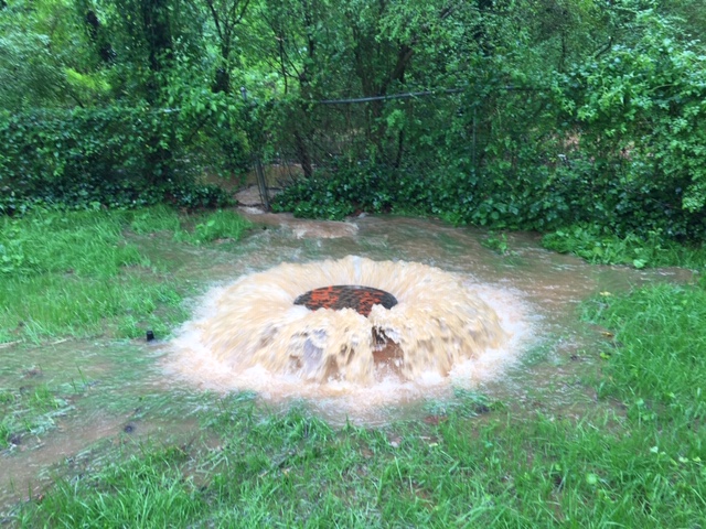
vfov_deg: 48.2
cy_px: 264
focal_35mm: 29
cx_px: 353
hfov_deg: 61.7
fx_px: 591
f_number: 2.2
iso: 25
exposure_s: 1/60
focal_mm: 4.15
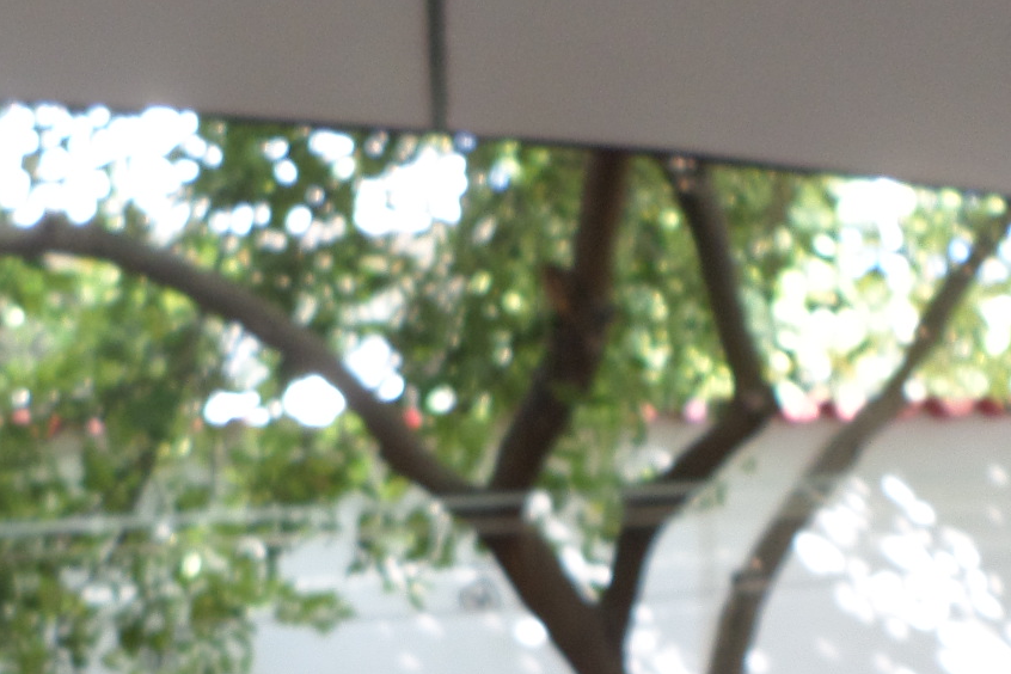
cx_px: 399
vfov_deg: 20.4
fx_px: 1713
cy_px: 877
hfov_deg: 32.8
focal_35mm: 61
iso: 80
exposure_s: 1/45
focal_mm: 4.5
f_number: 2.5
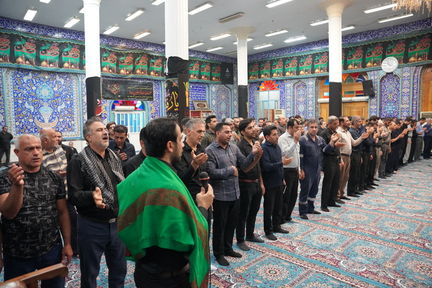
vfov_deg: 53.1
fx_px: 288
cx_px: 216
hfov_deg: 73.7
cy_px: 144
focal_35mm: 24
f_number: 4
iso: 8000
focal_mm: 24
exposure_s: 1/160
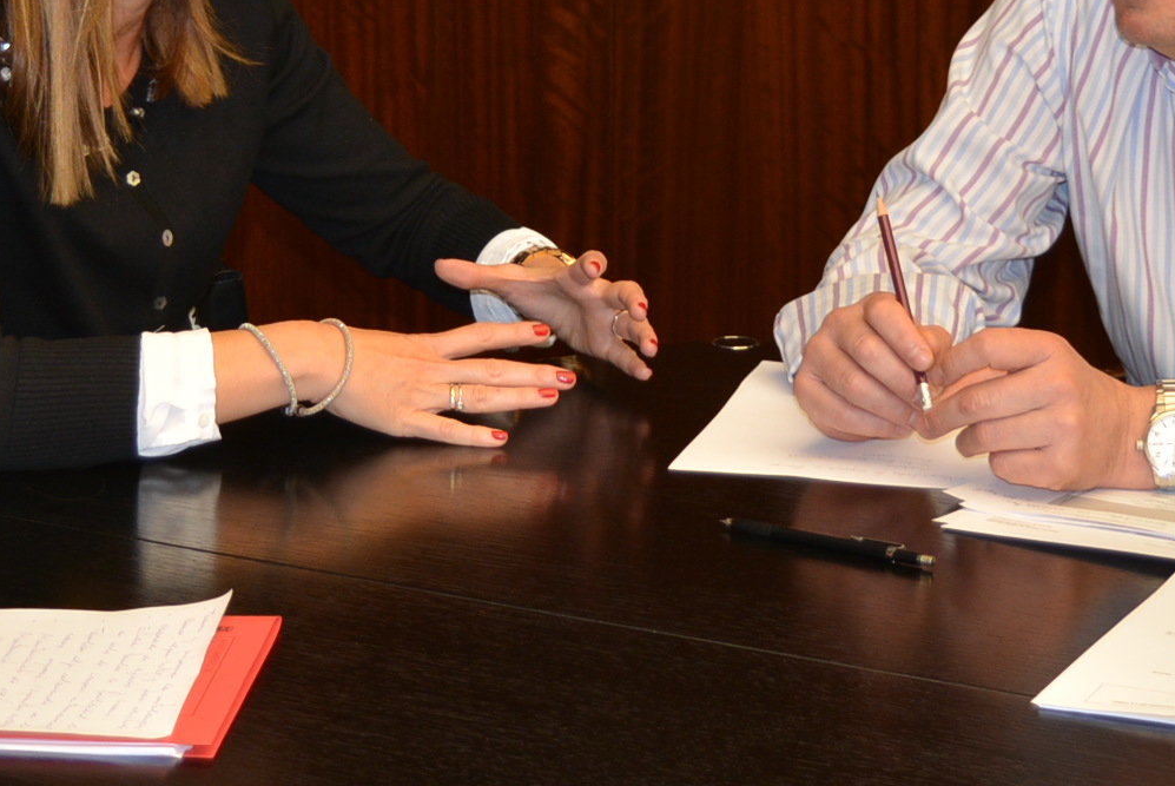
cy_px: 41
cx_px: 741
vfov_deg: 10.5
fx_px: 4264
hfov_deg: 15.7
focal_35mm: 130
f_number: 4.2
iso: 200
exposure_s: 1/125
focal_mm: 29
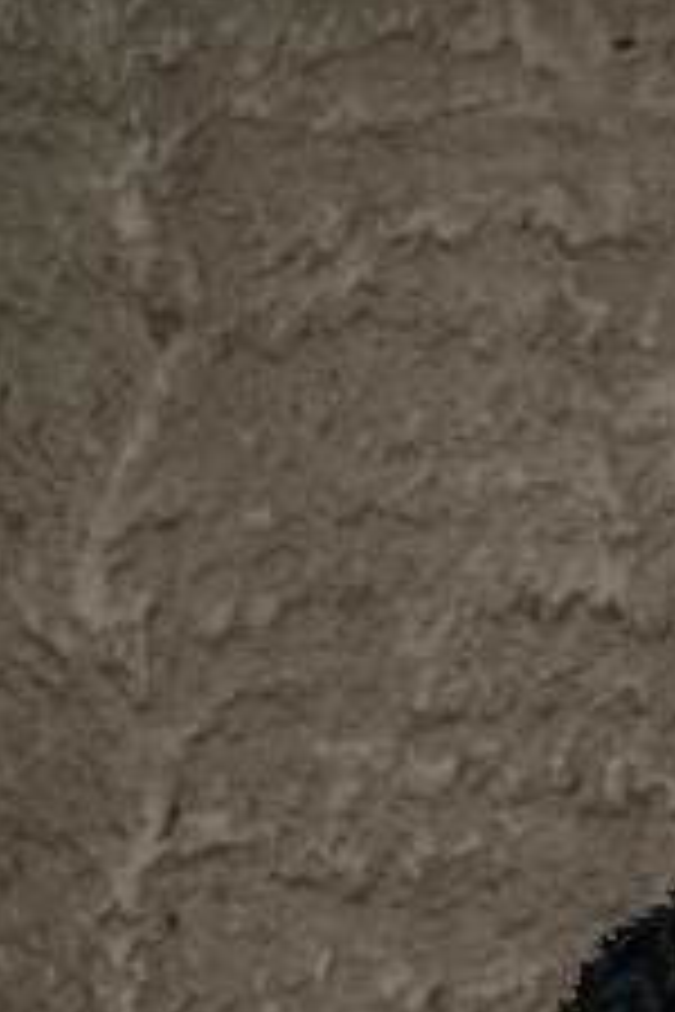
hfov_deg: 6.5
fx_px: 5850
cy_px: 1475
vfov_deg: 9.6
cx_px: 886
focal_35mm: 208
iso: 640
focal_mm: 67
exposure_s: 1/200
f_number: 4.5
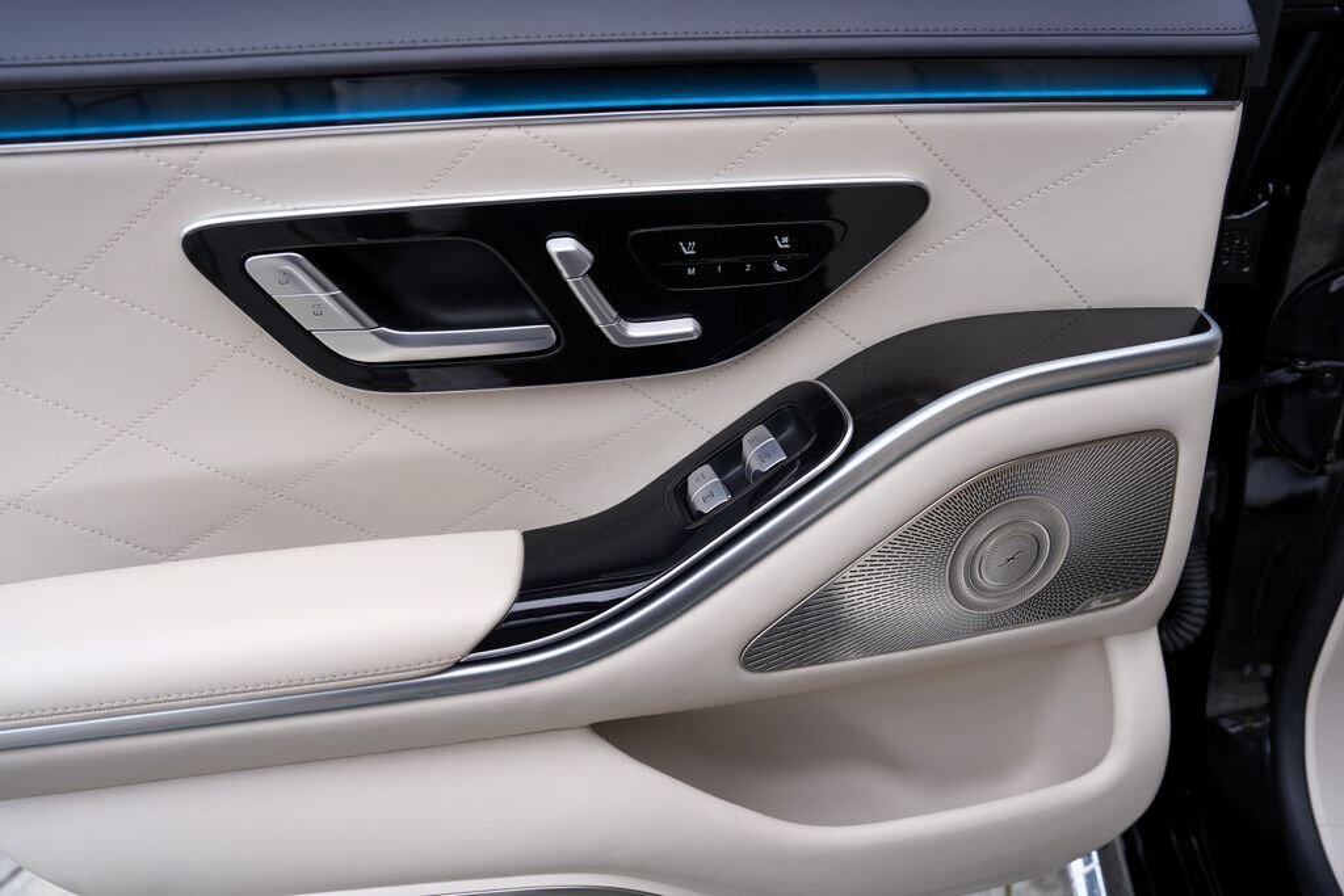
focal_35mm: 24
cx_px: 672
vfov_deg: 53.1
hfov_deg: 73.7
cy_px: 448
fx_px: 896
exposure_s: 1/100
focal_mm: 24
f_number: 5
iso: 100
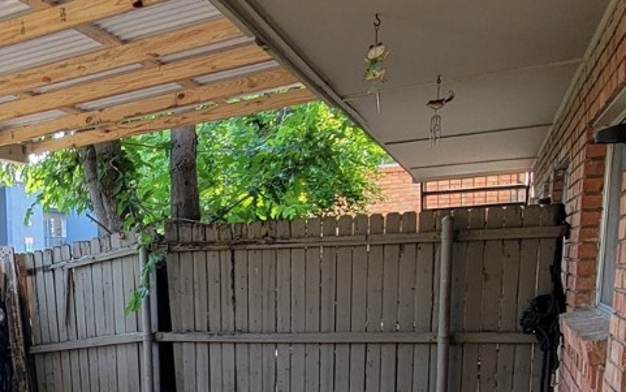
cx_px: 30
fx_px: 751
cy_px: 392
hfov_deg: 40.7
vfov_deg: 27.5
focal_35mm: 44
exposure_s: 1/120
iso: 80
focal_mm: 2.2
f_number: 2.2
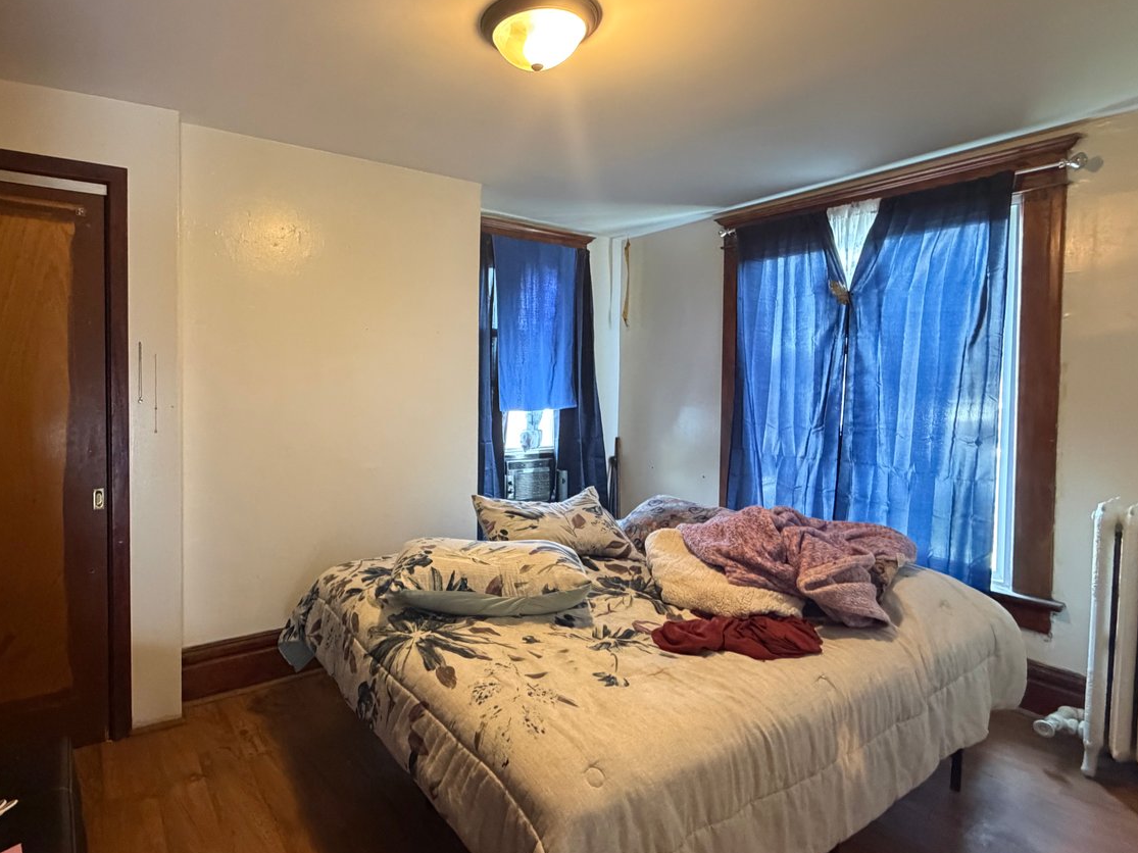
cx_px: 439
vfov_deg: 68.6
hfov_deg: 83.3
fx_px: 625
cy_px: 403
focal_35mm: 19
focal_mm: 2.22
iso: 640
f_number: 2.2
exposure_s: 1/60
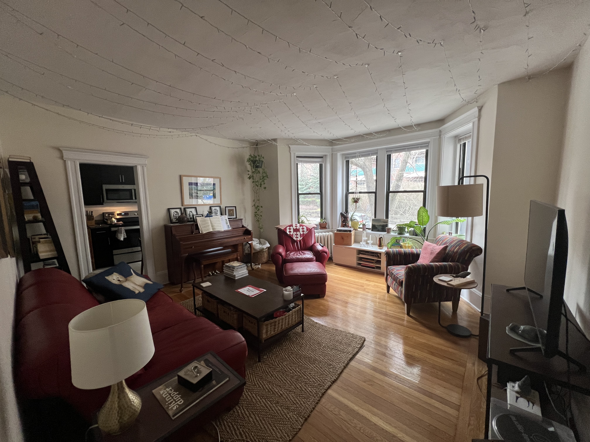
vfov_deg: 89.9
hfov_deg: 106.2
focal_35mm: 13
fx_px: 222
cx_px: 295
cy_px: 221
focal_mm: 1.57
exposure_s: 1/60
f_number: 1.8
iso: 160
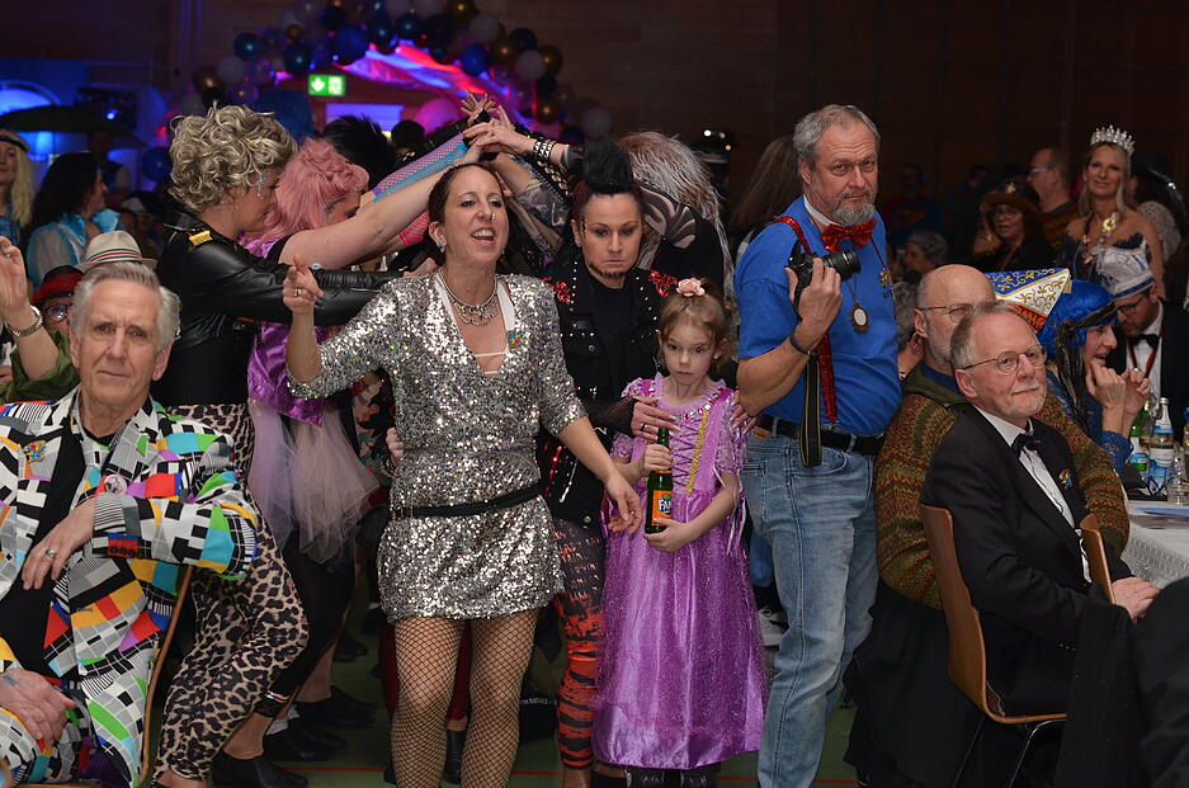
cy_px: 394
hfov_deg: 19.5
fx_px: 3461
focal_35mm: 105
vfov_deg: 13.0
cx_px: 594
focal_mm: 70
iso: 800
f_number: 4
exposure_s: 1/60
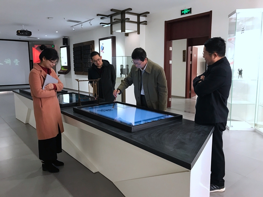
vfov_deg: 49.7
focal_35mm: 28
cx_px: 132
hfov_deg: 63.4
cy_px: 98
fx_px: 213
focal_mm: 3.99
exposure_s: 1/20
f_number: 1.8
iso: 40
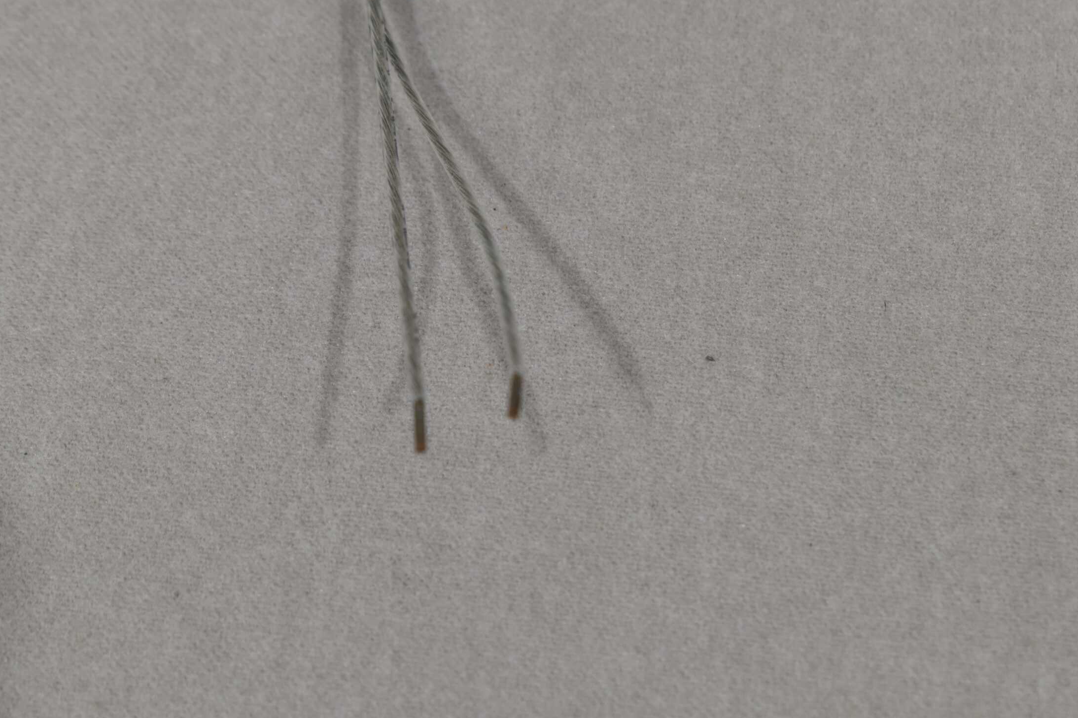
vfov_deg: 14.2
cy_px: 382
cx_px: 486
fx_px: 2892
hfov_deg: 21.1
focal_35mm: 97
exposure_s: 1/60
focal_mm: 55
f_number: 8
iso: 360
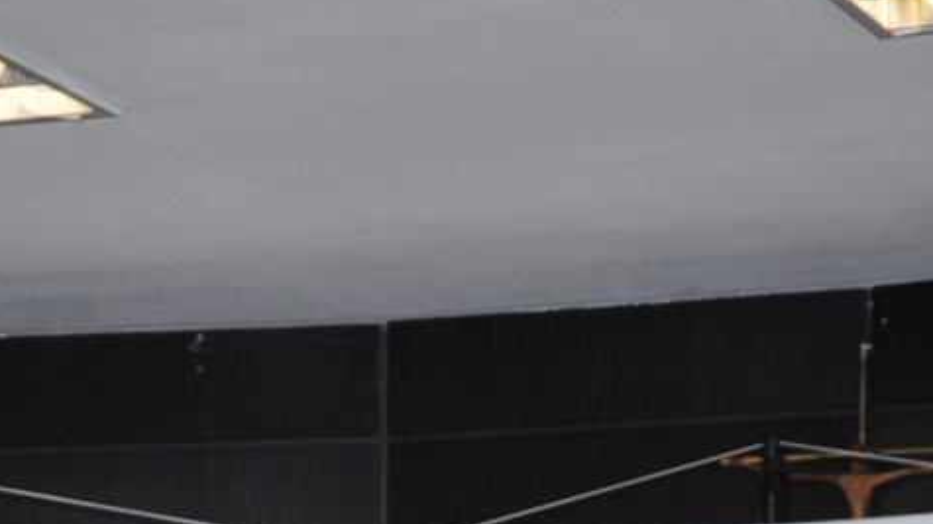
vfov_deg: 4.9
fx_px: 5961
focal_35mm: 241
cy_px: 1370
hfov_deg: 8.9
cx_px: 120
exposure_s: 1/60
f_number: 5
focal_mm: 34
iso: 400
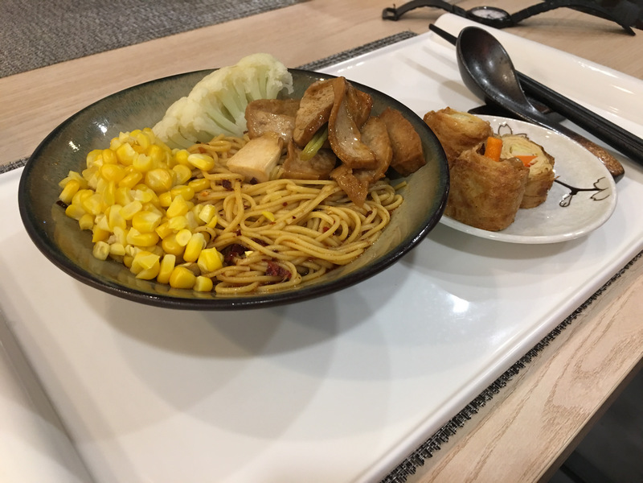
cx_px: 322
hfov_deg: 61.7
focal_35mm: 29
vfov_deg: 48.2
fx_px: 539
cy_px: 242
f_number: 2.2
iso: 50
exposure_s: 1/15
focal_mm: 4.15
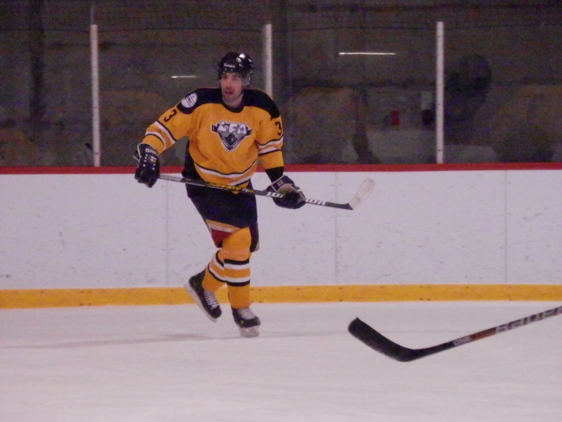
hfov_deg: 5.4
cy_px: 211
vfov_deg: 4.1
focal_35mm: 365
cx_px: 281
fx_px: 5926
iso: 1600
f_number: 6.8
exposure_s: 1/100
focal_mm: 65.2
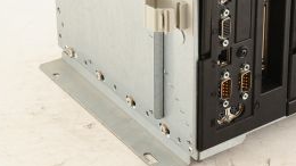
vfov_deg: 9.9
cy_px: -37
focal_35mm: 121
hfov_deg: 17.6
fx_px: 949
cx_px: 221
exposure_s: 1/125
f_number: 11
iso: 1600
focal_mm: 50
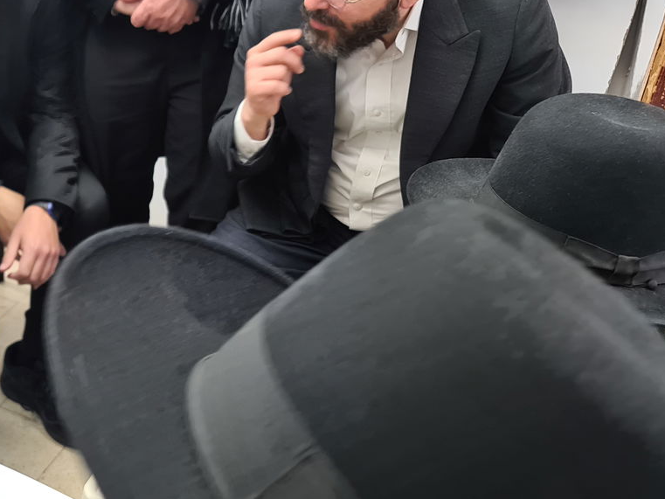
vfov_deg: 31.5
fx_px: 884
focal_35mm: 46
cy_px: 204
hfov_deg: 38.5
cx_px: 73
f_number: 1.8
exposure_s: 1/50
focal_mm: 7
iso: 50
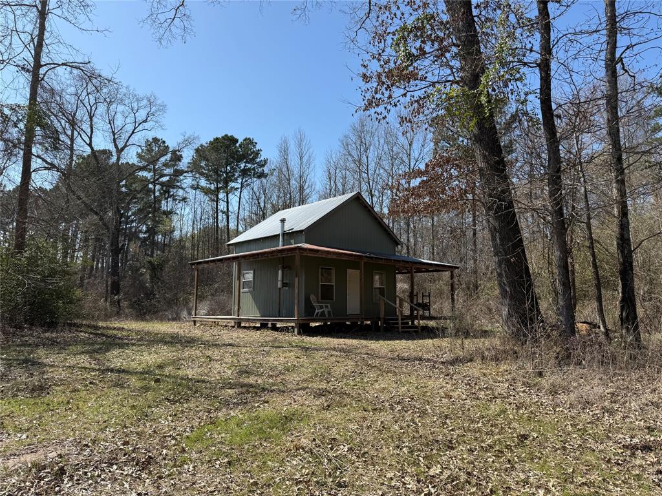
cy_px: 248
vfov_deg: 56.8
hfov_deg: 71.6
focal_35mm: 24
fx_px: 459
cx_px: 331
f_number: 1.78
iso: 80
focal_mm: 6.76
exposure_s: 1/3279
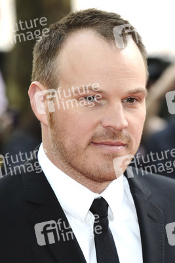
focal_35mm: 180
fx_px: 1311
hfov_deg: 7.6
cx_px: 88
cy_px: 132
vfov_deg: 11.4
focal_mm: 120
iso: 320
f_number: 4.5
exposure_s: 1/200
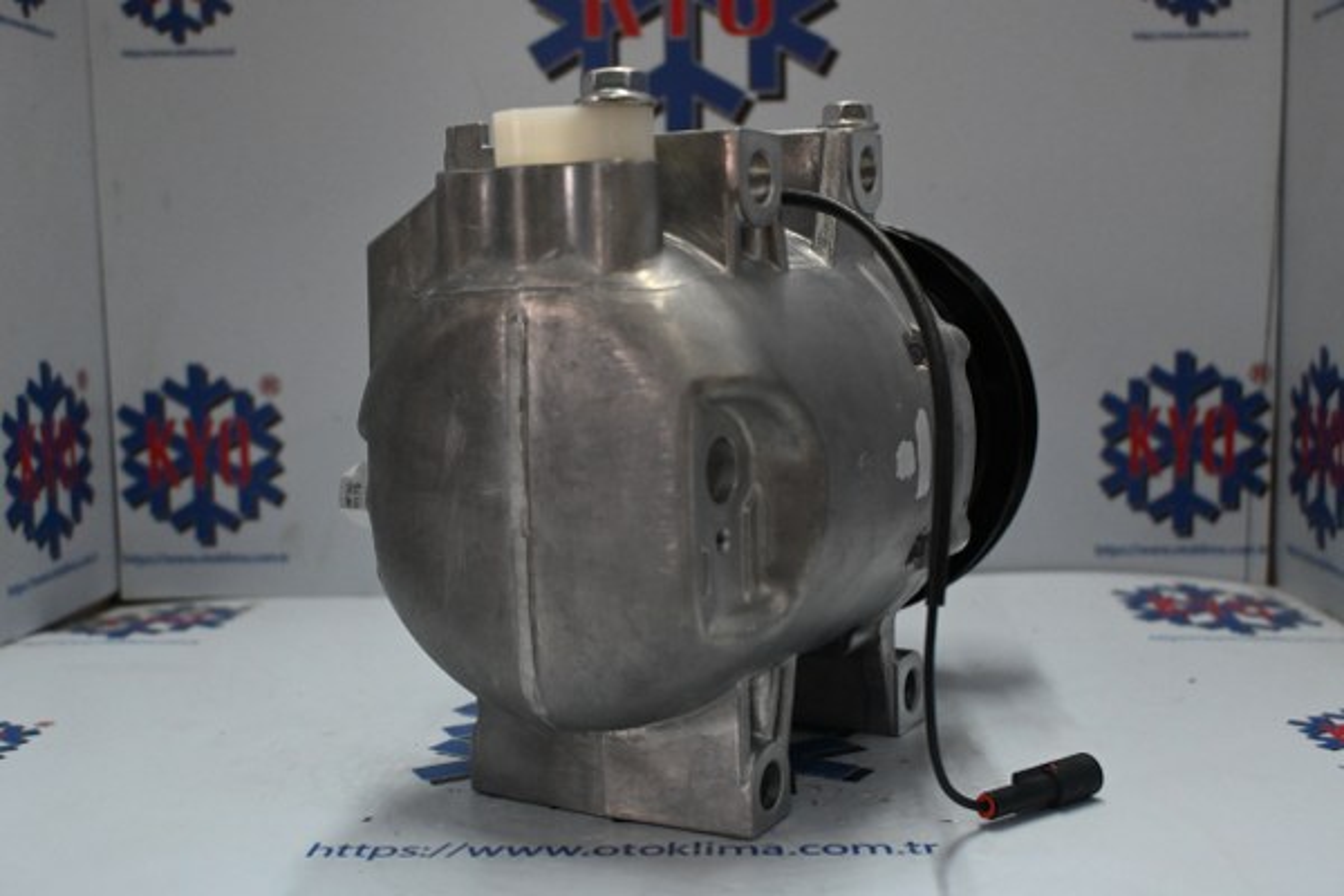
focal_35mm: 39
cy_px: 448
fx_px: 1456
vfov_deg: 34.2
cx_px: 672
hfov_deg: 49.6
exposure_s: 1/125
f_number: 4.5
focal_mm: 26
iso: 2500
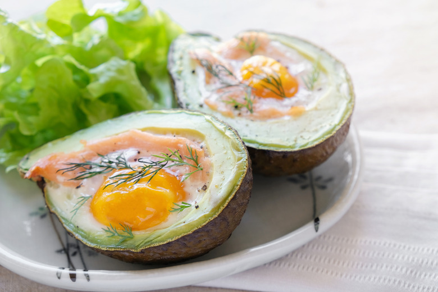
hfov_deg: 26.7
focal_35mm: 76
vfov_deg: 17.9
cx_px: 219
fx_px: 925
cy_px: 146
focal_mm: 50.5
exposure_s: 1/30
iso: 400
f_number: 5.6
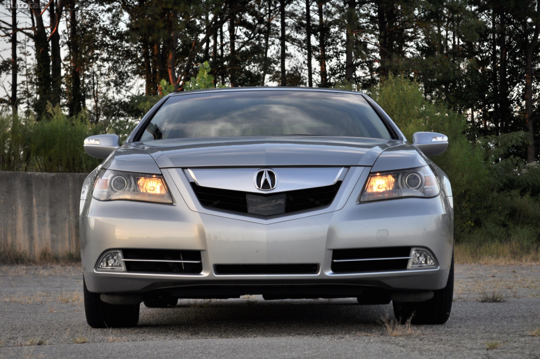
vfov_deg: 16.5
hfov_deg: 24.6
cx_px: 270
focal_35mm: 82
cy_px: 180
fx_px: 1236
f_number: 5.6
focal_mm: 55
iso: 200
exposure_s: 1/125
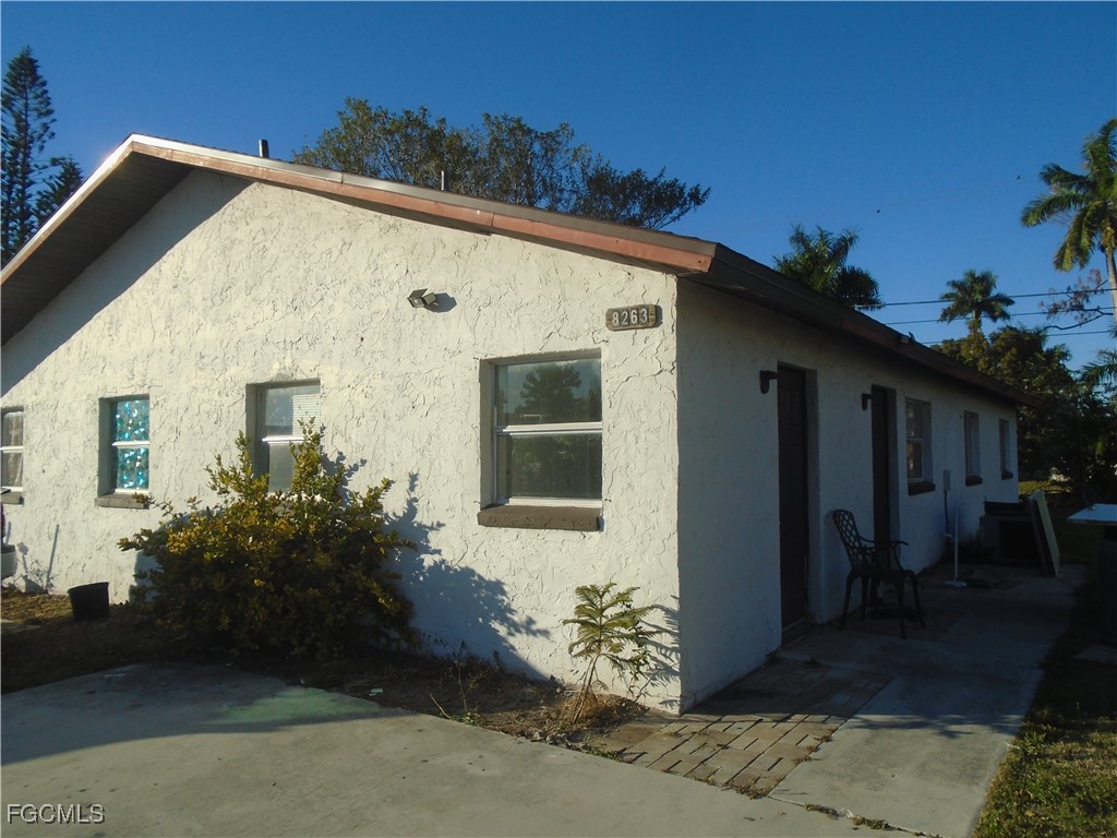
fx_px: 839
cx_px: 558
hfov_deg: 67.3
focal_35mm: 26
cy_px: 419
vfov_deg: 53.1
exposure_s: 1/320
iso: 100
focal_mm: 4.6
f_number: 8
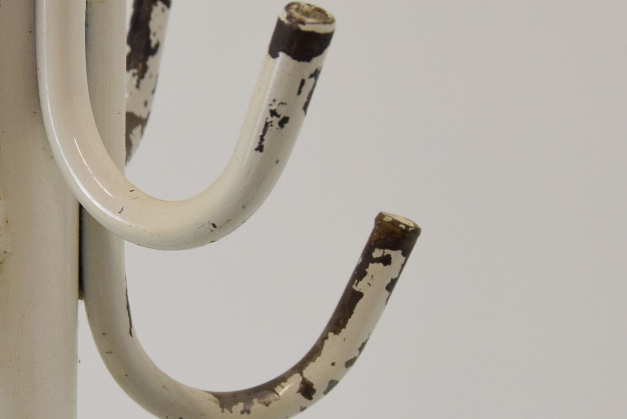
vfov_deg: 13.9
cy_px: 302
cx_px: 18
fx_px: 1708
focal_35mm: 98
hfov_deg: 20.2
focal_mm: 30
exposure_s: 1/250
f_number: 8
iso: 1600
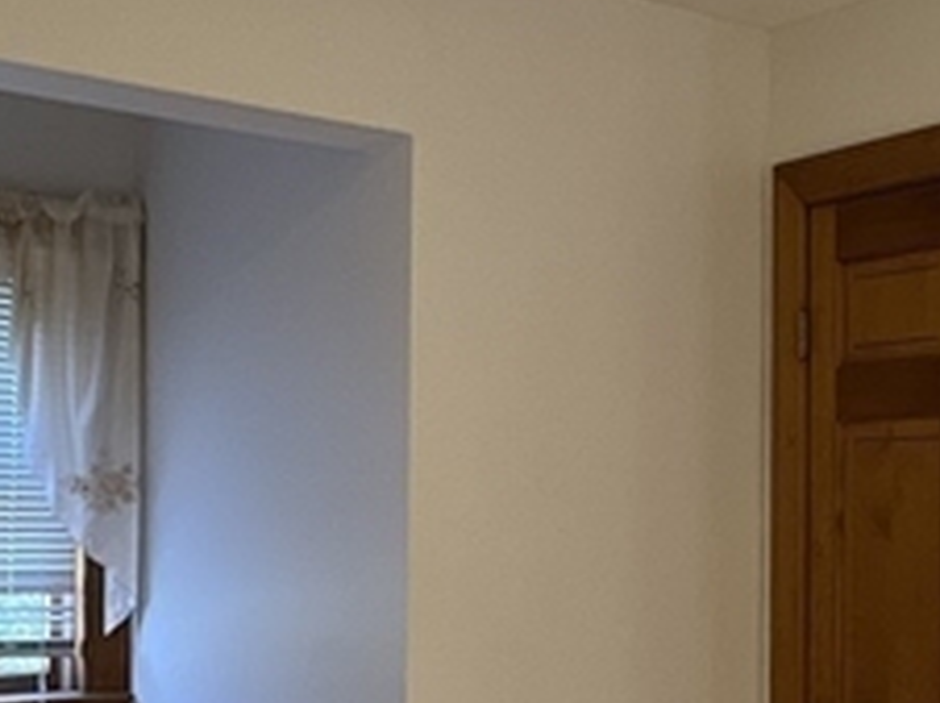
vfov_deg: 24.7
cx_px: 907
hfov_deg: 30.7
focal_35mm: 59
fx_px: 1600
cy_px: 466
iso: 40
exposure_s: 1/40
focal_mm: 1.57
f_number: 1.8
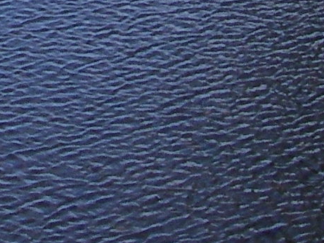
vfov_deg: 6.0
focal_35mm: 232
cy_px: -479
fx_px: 2172
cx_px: -150
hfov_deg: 8.4
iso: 100
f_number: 6.6
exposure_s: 1/200
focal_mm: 6.3
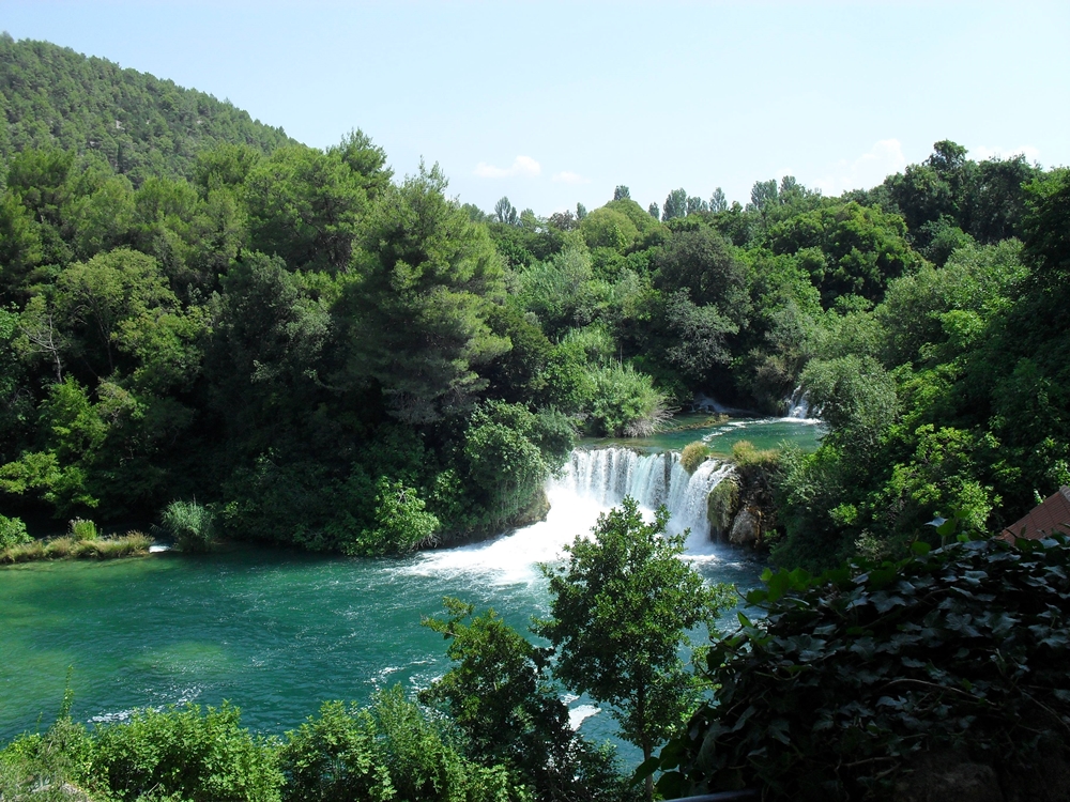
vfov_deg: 40.7
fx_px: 1082
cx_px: 535
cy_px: 401
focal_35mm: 35
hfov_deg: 52.6
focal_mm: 6.3
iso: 100
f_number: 8.4
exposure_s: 1/125
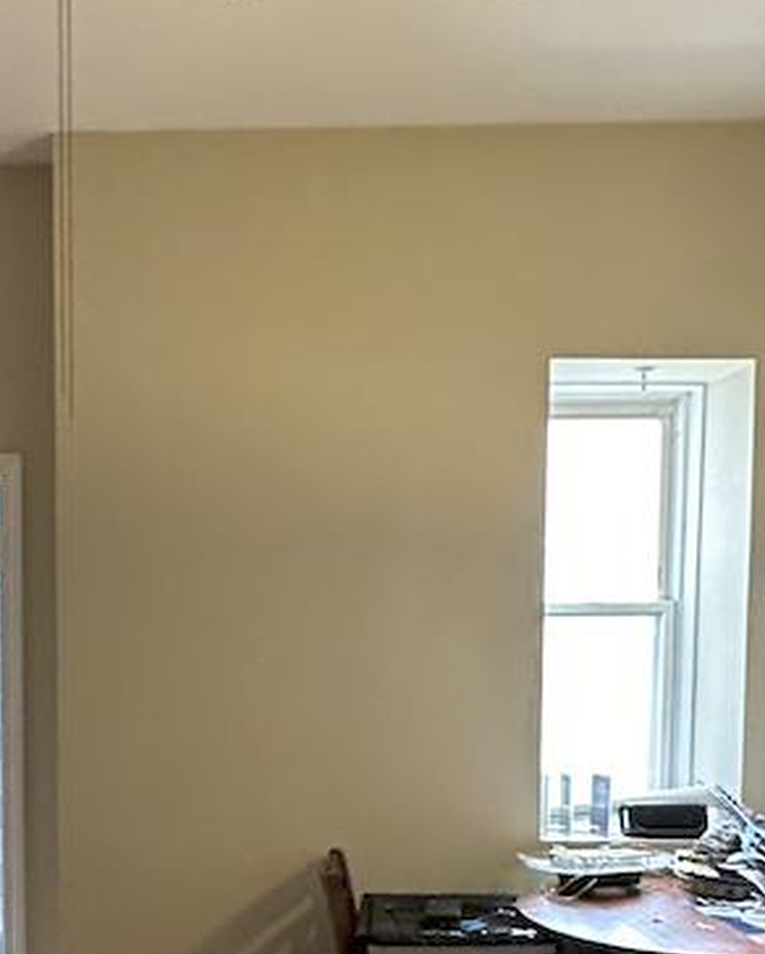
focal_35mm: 48
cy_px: 763
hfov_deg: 30.5
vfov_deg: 37.4
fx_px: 1356
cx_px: 118
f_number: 2.2
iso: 500
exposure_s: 1/60
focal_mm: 2.22
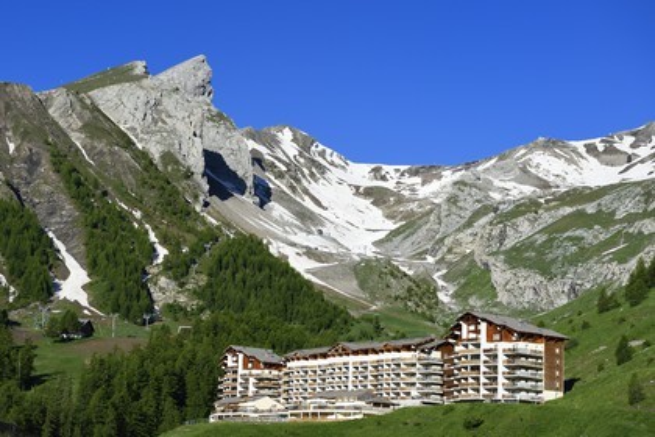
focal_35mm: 62
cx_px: 328
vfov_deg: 21.9
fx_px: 1128
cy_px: 218
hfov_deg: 32.4
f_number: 9
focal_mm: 62
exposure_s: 1/640
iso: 200
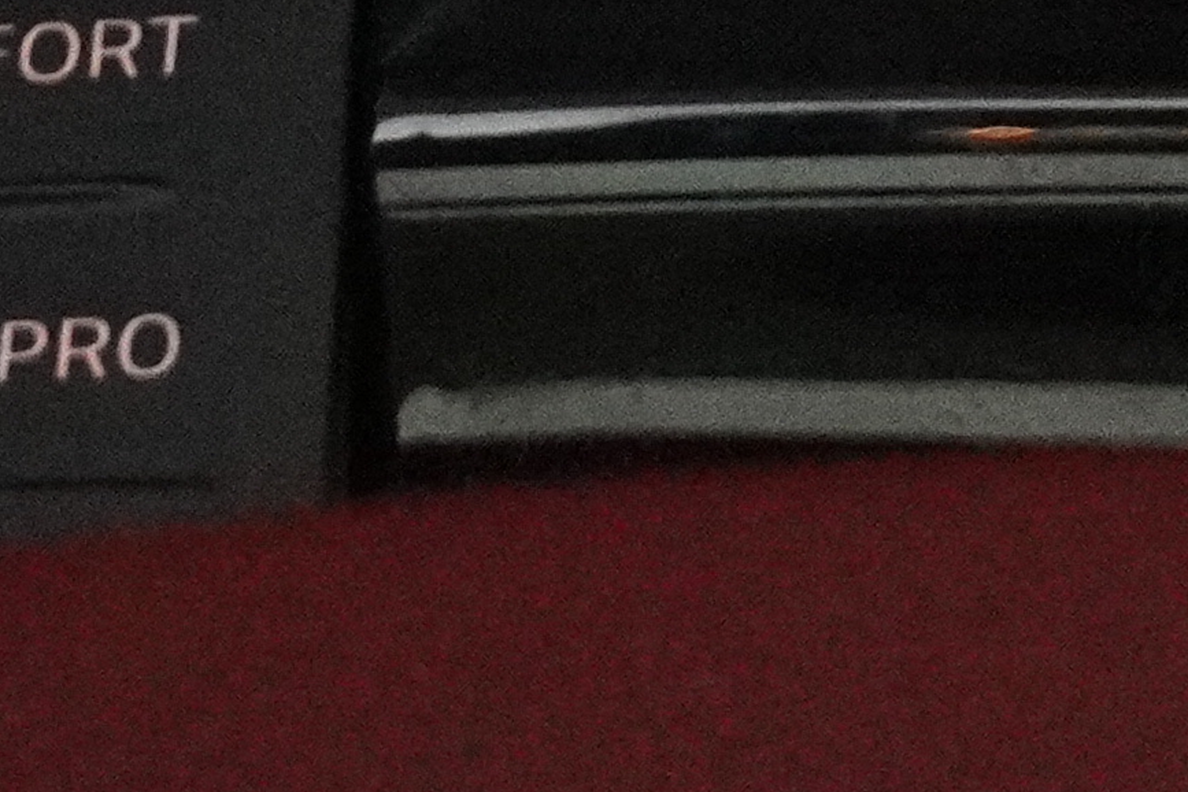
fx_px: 17126
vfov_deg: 2.6
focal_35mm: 519
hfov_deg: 4.0
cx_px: 1428
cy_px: -1607
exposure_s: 1/80
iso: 6400
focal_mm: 50
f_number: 6.3
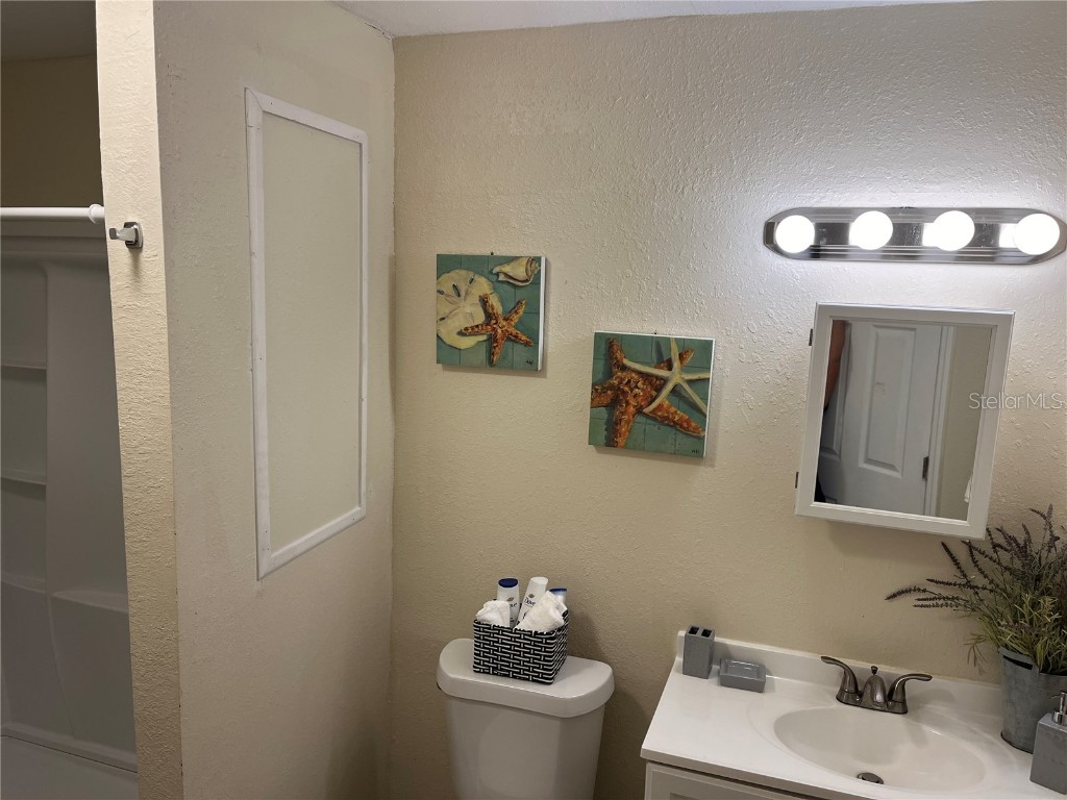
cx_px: 534
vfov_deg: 53.1
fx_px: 801
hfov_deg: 67.3
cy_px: 400
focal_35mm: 26
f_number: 1.6
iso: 80
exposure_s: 1/120
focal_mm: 5.1
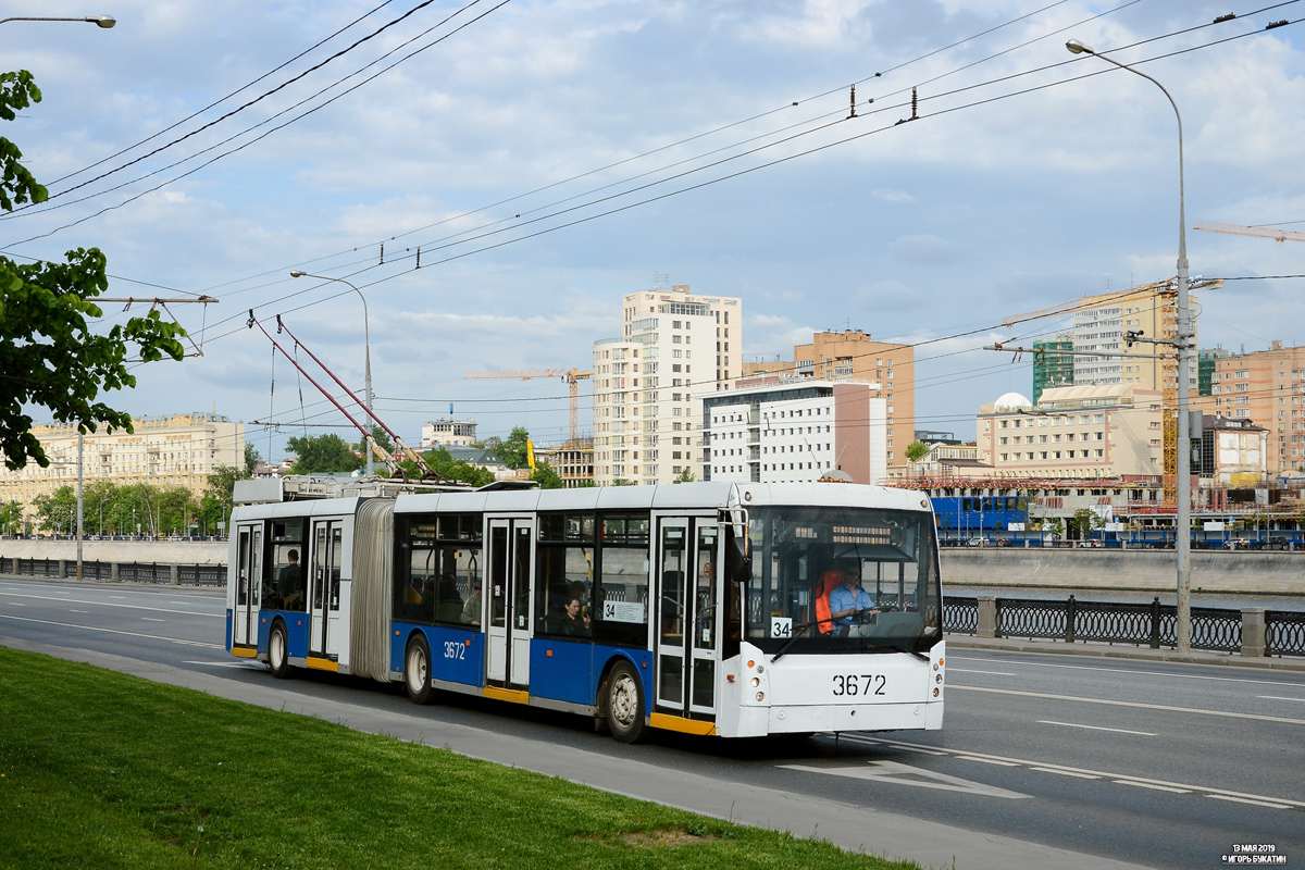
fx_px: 1849
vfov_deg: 26.5
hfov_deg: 38.9
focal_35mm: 51
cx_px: 652
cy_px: 435
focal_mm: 34
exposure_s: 1/800
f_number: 6.3
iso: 200
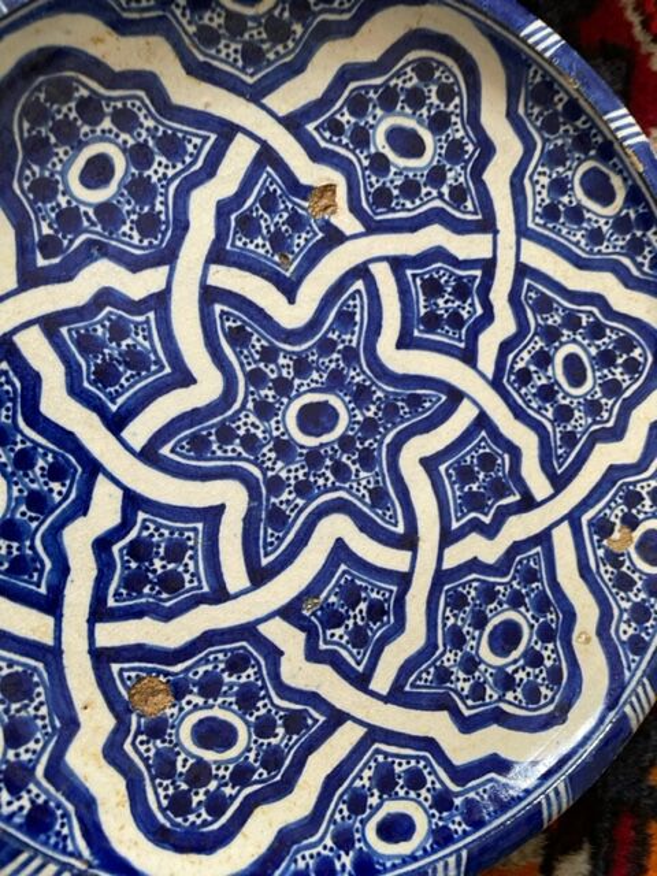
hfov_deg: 53.1
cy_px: 438
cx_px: 328
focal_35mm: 26
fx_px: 658
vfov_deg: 67.3
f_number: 1.6
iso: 160
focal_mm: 4.2
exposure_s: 1/60
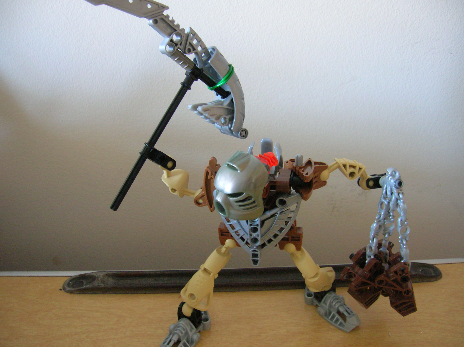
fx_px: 455
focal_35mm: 34
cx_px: 232
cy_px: 174
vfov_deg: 41.7
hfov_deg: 54.0
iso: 200
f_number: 2.9
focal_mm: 5.7
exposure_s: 1/2.6
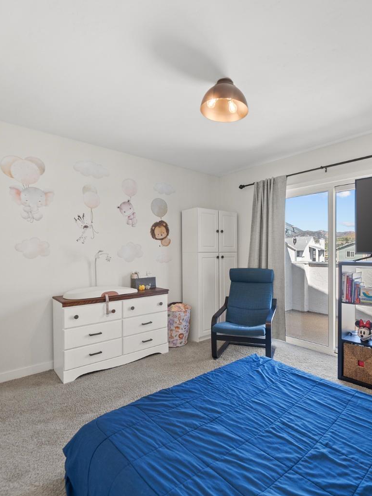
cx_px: 223
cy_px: 254
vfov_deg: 87.8
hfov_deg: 70.8
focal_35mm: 18
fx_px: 258
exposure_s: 1/3.33
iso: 250
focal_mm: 12
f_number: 6.3
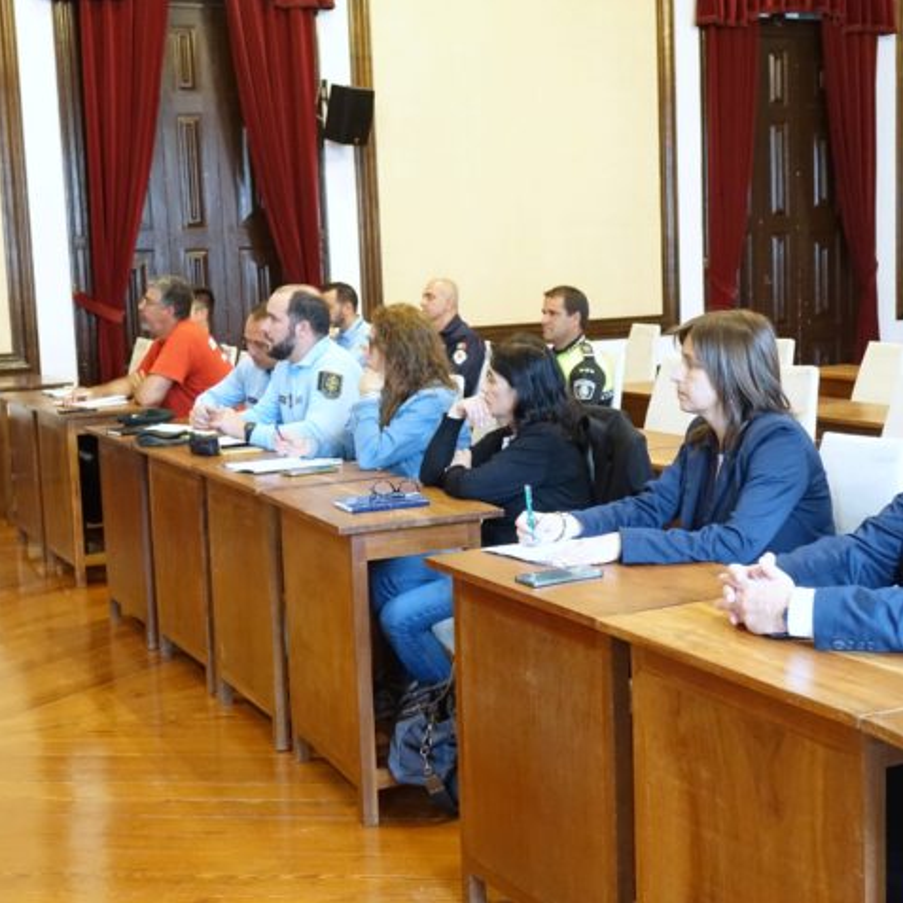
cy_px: 451
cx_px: 496
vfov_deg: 34.0
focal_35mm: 50
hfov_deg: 34.0
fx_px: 1476
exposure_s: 1/100
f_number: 2.8
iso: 2000
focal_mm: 14.24
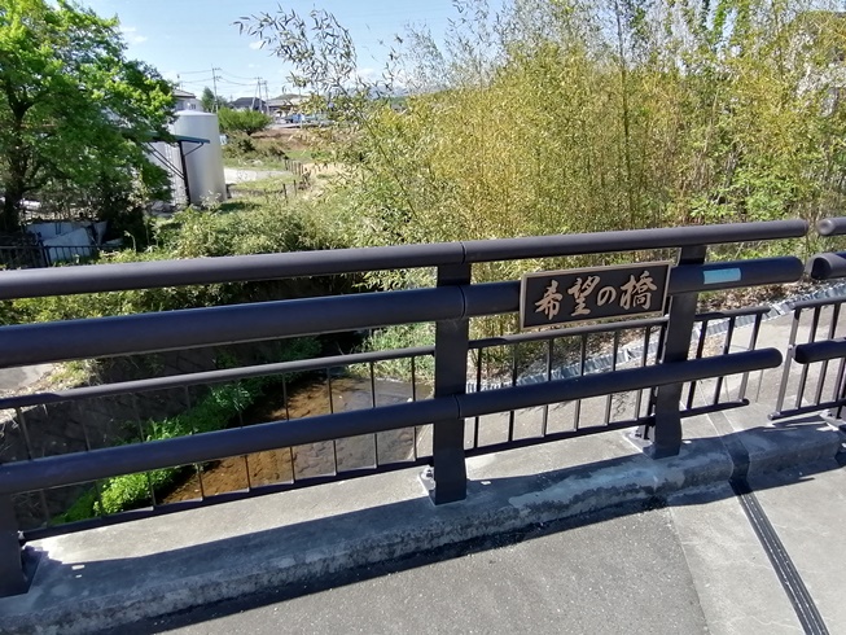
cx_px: 423
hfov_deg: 71.6
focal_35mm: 24
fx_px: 587
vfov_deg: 56.8
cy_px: 318
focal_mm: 2.7
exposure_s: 1/679
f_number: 2.4
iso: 50
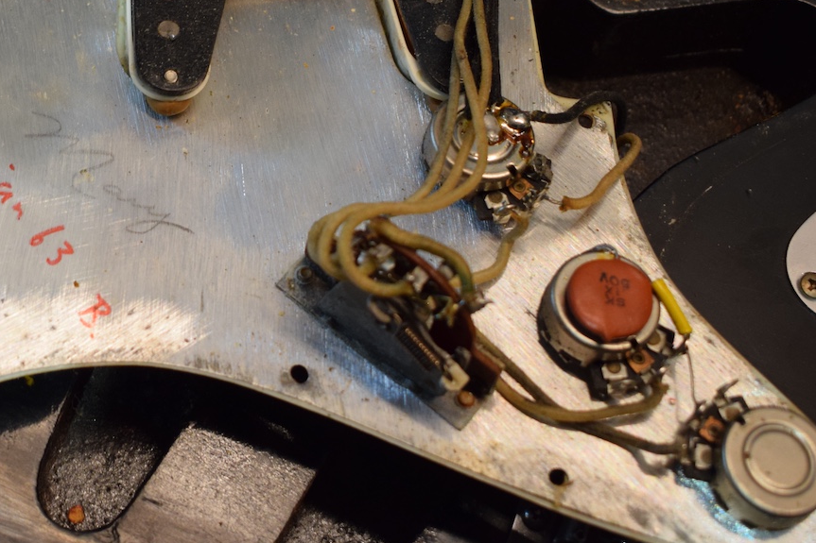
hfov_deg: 24.6
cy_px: 84
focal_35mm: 81
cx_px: 126
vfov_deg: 16.7
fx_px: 1833
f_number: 4.2
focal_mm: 31
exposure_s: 1/60
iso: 720
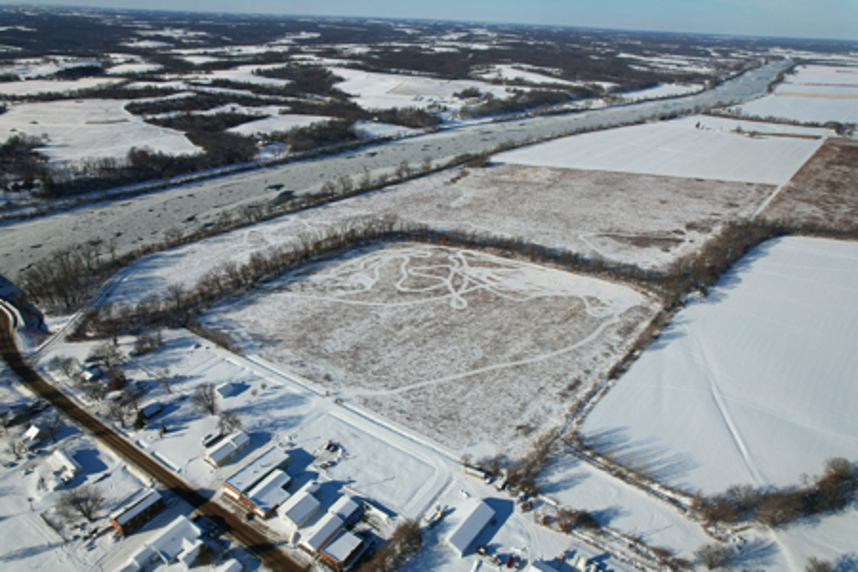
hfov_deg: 78.6
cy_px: 286
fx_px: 524
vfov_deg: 57.2
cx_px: 429
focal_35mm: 22
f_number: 2.8
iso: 100
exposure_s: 1/4000
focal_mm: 8.38
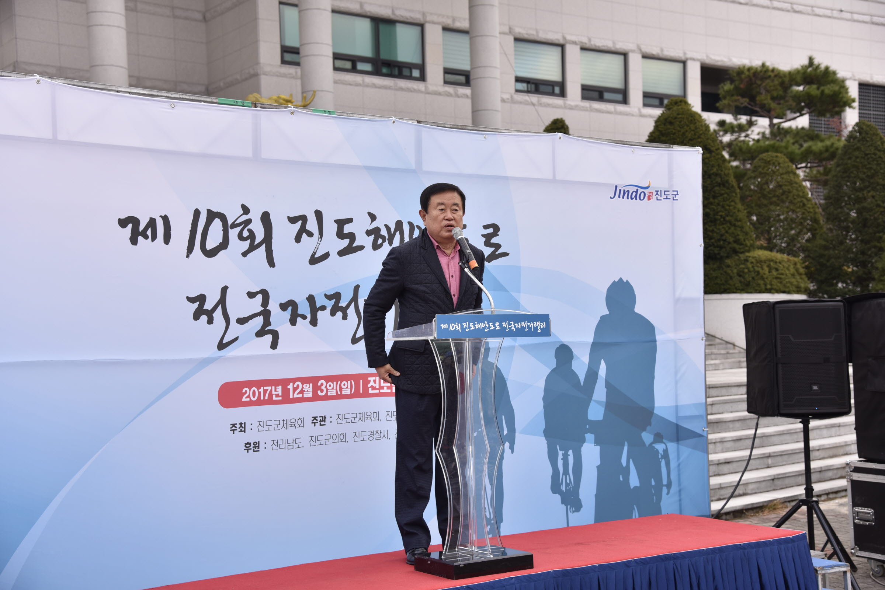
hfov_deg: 39.6
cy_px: 295
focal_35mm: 50
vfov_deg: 27.0
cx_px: 442
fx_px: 1229
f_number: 5
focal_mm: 50
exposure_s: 1/160
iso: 200
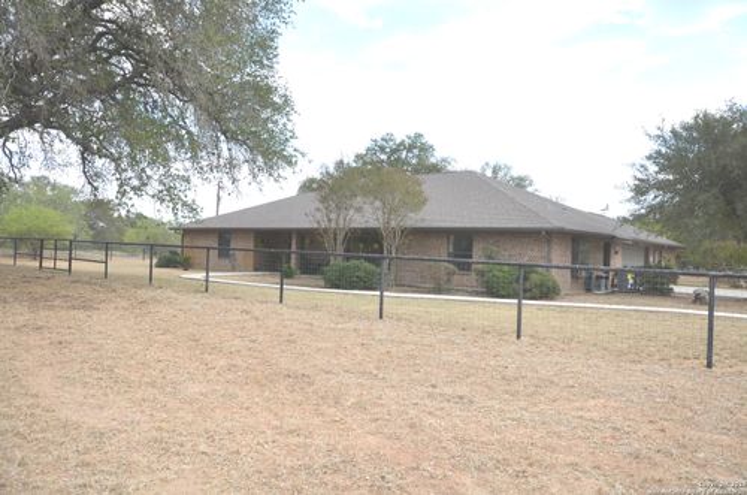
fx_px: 559
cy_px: 248
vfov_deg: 47.7
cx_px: 374
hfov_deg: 67.5
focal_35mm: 27
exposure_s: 1/250
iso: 100
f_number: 5.6
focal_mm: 18
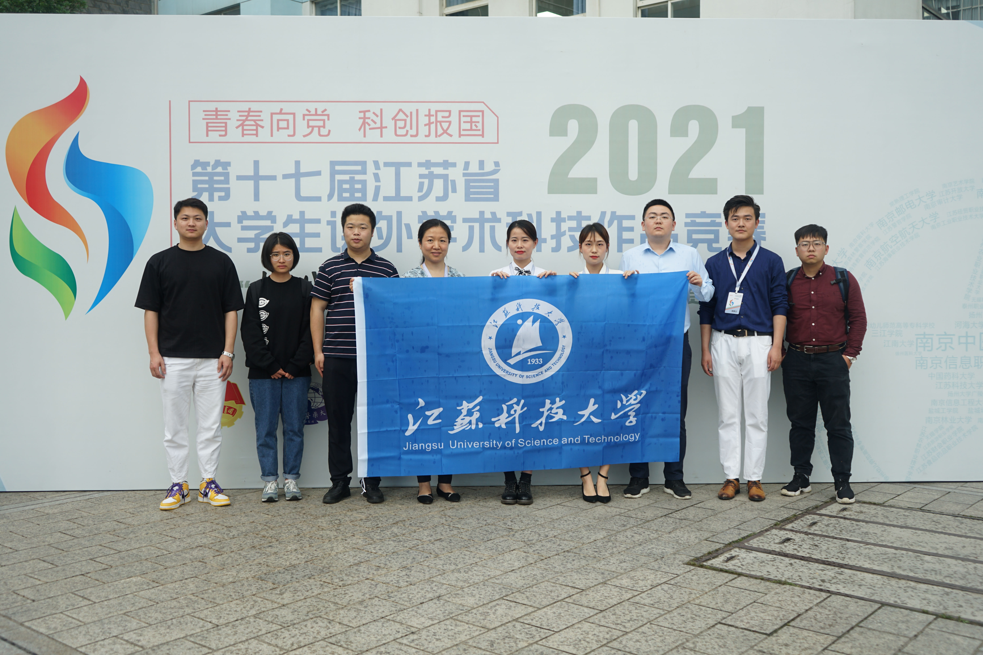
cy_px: 328
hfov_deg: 54.4
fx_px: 956
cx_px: 492
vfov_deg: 37.9
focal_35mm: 35
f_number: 4
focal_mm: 35
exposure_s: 1/60
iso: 160
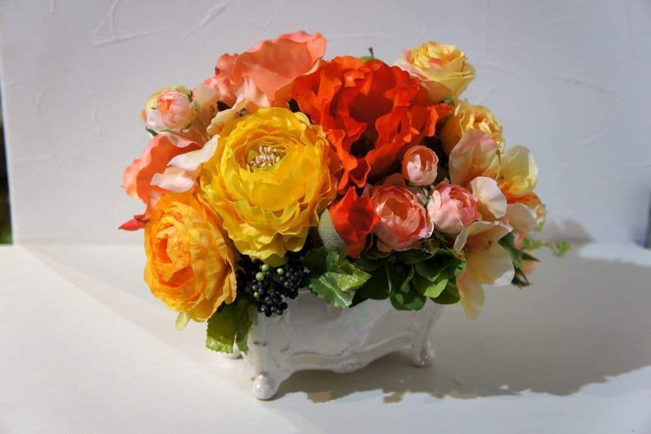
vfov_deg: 24.4
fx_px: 1003
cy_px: 217
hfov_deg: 36.0
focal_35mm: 56
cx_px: 326
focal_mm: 37
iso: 400
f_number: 4.5
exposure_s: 1/60
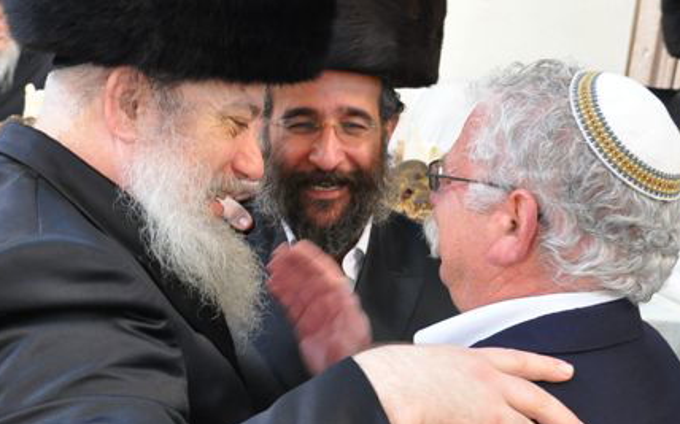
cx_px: 299
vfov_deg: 21.6
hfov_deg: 34.0
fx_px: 1110
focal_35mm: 60
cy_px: 269
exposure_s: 1/60
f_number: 4
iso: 1250
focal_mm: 21
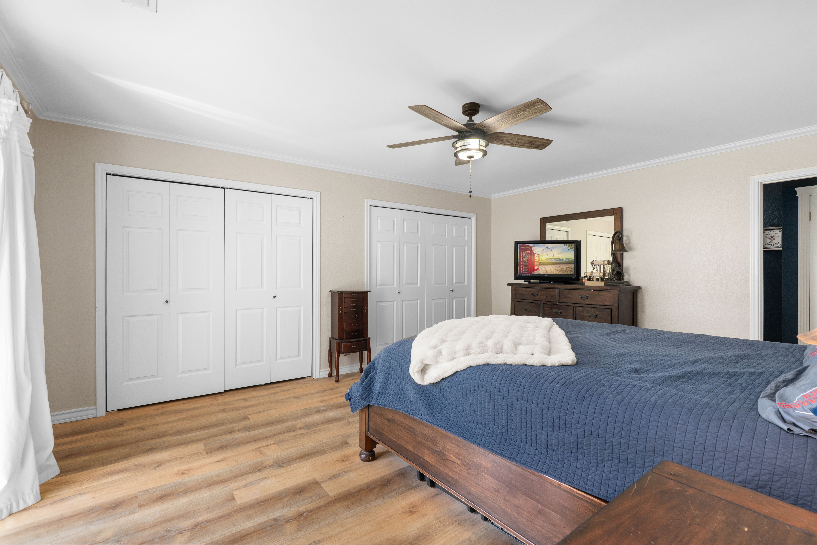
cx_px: 408
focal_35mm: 16
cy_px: 272
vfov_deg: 73.7
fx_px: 363
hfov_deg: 96.7
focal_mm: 16
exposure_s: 1/4
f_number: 7.1
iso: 320
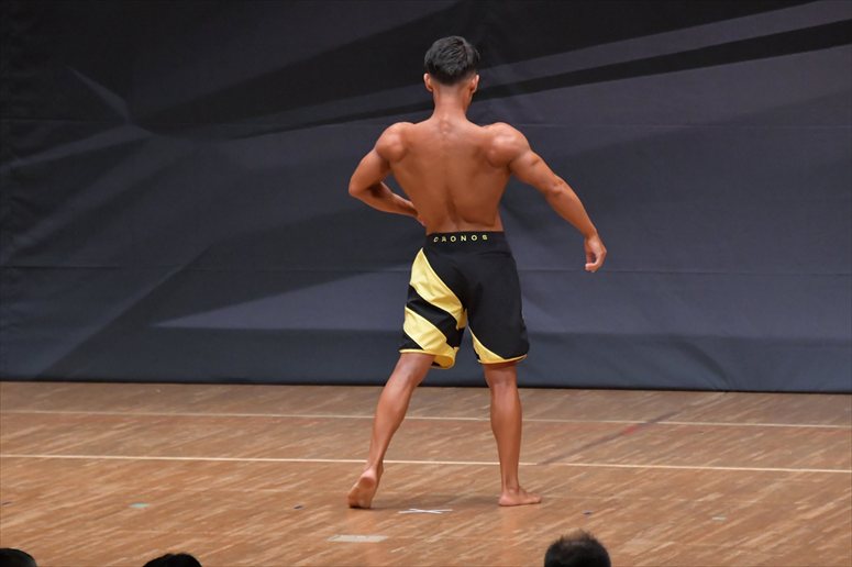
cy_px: 284
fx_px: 7097
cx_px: 426
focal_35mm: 300
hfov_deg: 6.9
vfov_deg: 4.6
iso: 6400
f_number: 5.6
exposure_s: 1/400
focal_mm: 200
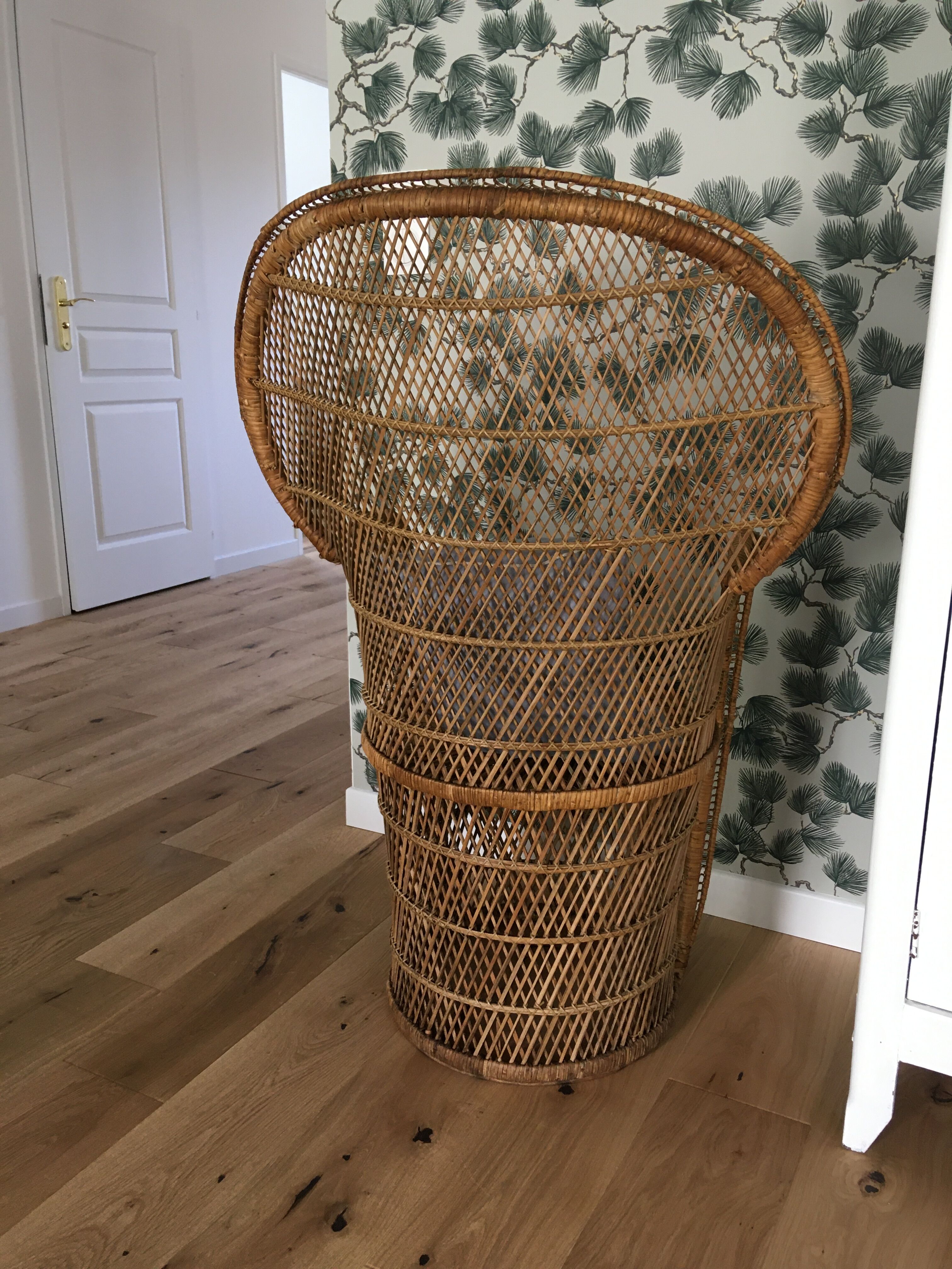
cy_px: 634
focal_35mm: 29
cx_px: 476
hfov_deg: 48.2
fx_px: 1063
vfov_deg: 61.7
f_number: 2.2
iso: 50
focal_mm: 4.15
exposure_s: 1/33
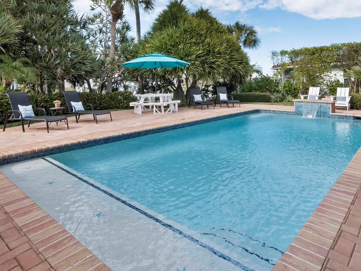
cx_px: 190
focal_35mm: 23
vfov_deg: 56.7
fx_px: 240
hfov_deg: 73.9
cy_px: 76
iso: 320
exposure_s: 1/200
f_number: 13
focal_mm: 7
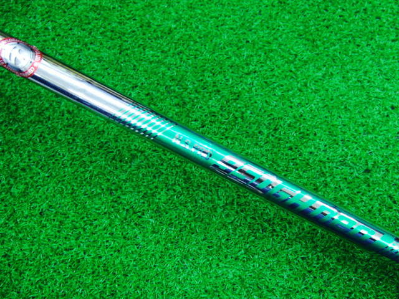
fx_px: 426
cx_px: 200
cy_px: 150
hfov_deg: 50.1
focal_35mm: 37
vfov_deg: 38.7
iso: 400
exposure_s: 1/30
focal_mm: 6.42
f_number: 3.6
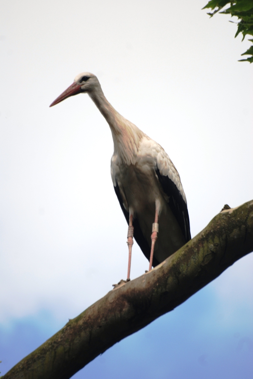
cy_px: 190
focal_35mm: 450
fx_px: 4732
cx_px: 126
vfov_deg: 4.6
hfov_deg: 3.1
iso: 200
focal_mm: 300
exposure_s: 1/500
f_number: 5.6
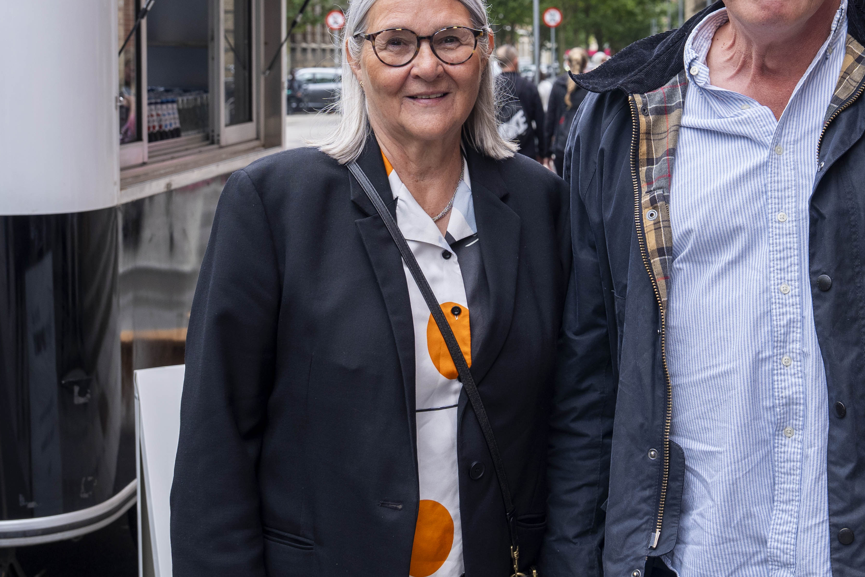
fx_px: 1466
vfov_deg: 22.3
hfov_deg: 32.7
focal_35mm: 61
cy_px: 256
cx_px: 533
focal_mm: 34
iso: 250
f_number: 5.6
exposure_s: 1/200
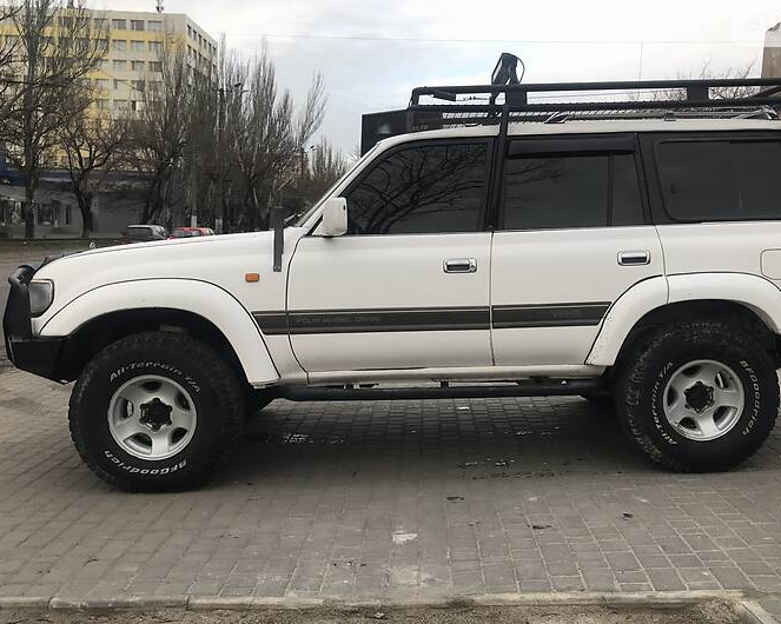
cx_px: 446
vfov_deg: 44.5
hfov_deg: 54.0
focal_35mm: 33
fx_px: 763
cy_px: 336
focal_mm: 4
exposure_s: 1/319
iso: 20
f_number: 1.8
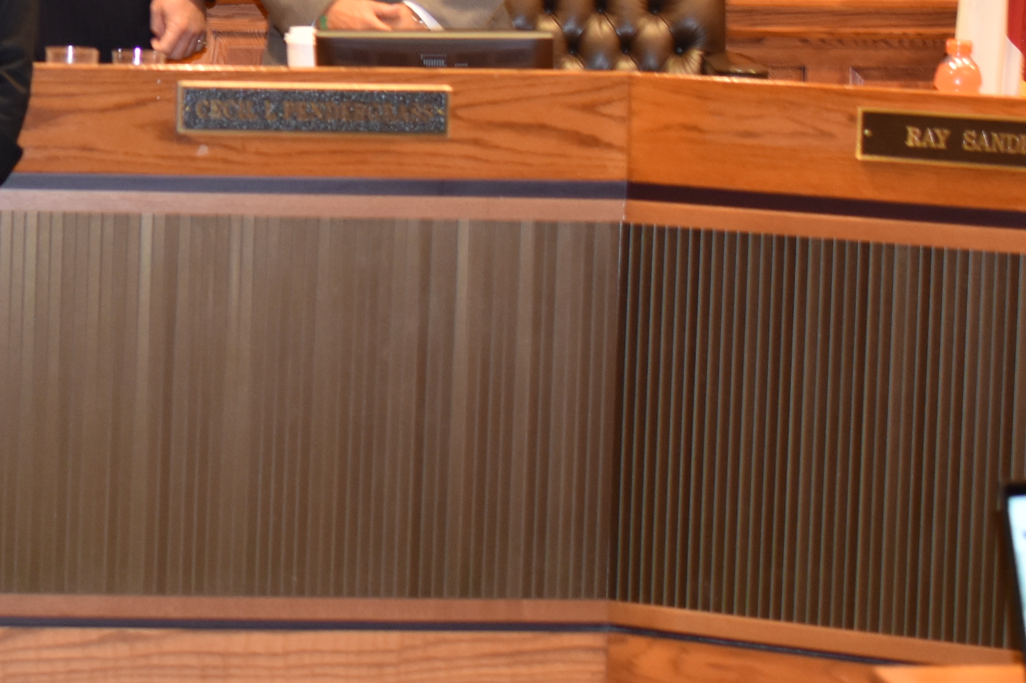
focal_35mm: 153
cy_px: -60
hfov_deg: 13.1
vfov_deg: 8.9
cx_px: -185
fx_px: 4373
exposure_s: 1/60
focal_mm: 35
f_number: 2.5
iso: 800
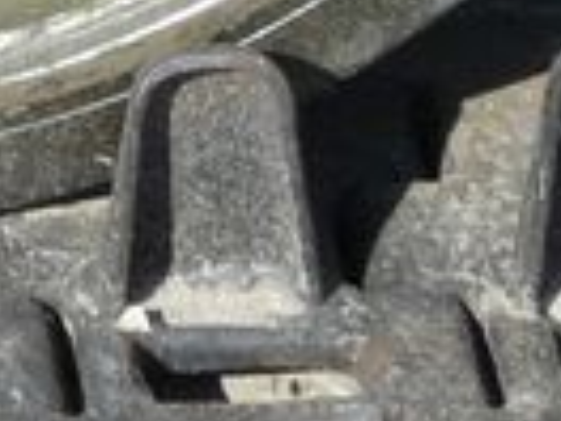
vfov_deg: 3.5
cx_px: -1309
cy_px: -1025
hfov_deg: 4.6
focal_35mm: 411
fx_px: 6661
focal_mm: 8.8
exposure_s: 1/250
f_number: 5.6
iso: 100
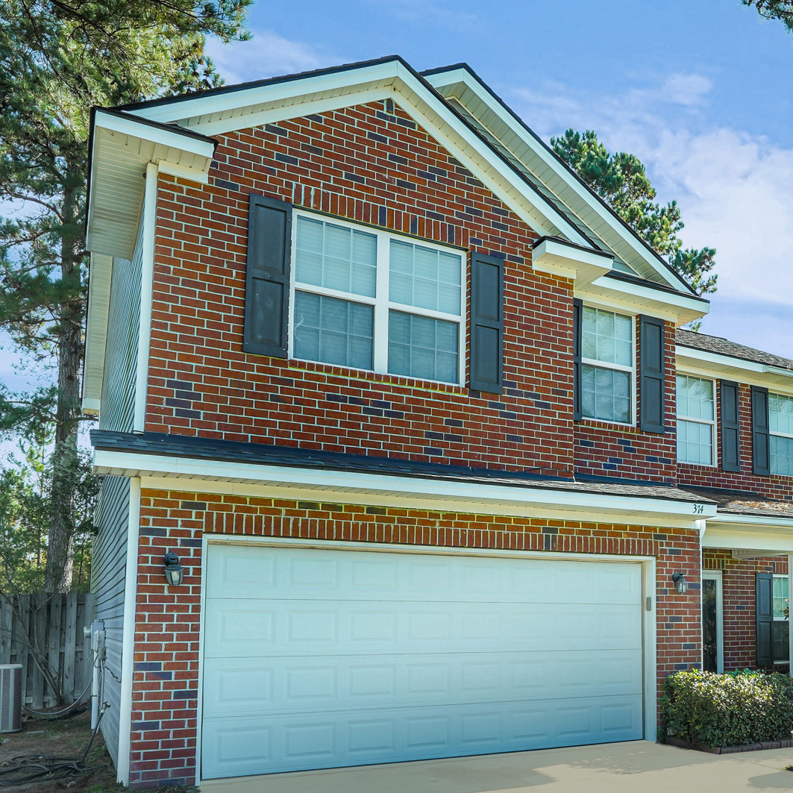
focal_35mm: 32
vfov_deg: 49.8
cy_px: 552
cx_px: 610
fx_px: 829
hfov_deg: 48.8
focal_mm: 16
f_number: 9
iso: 320
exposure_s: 1/200
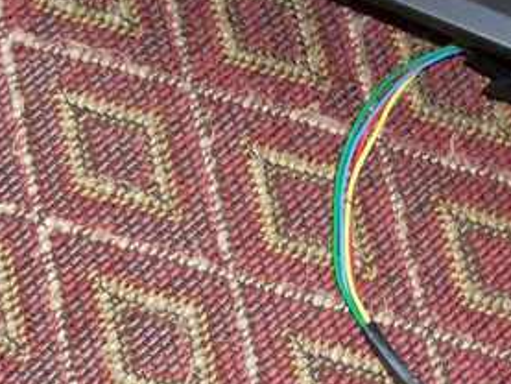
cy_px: 472
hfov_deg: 18.4
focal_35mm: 106
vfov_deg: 13.6
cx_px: 374
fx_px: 1565
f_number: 3.2
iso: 160
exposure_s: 1/65.1
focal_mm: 7.1
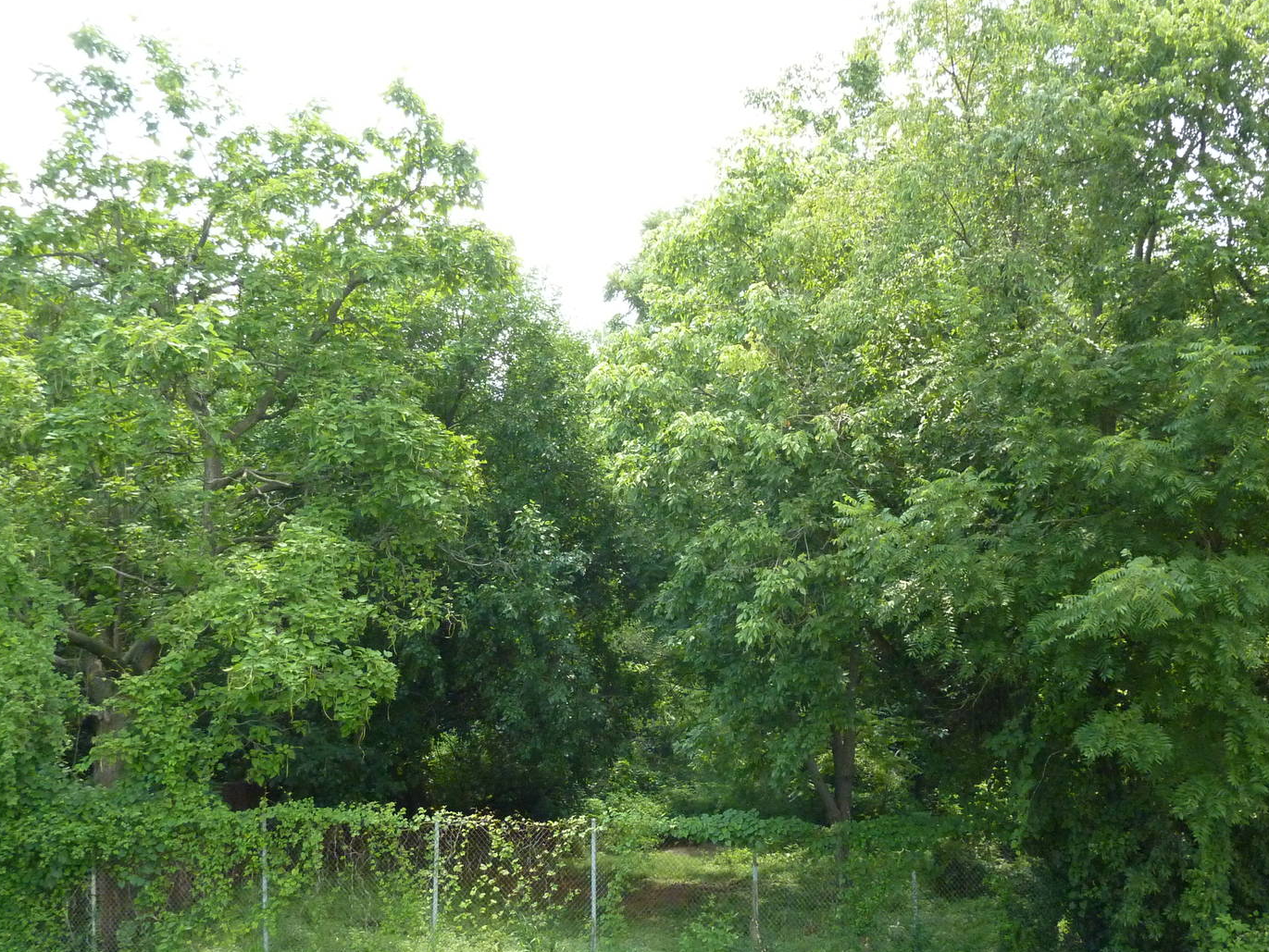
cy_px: 489
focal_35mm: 35
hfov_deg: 52.6
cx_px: 657
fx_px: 1283
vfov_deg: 40.7
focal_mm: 5
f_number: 3.4
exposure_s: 1/400
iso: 400
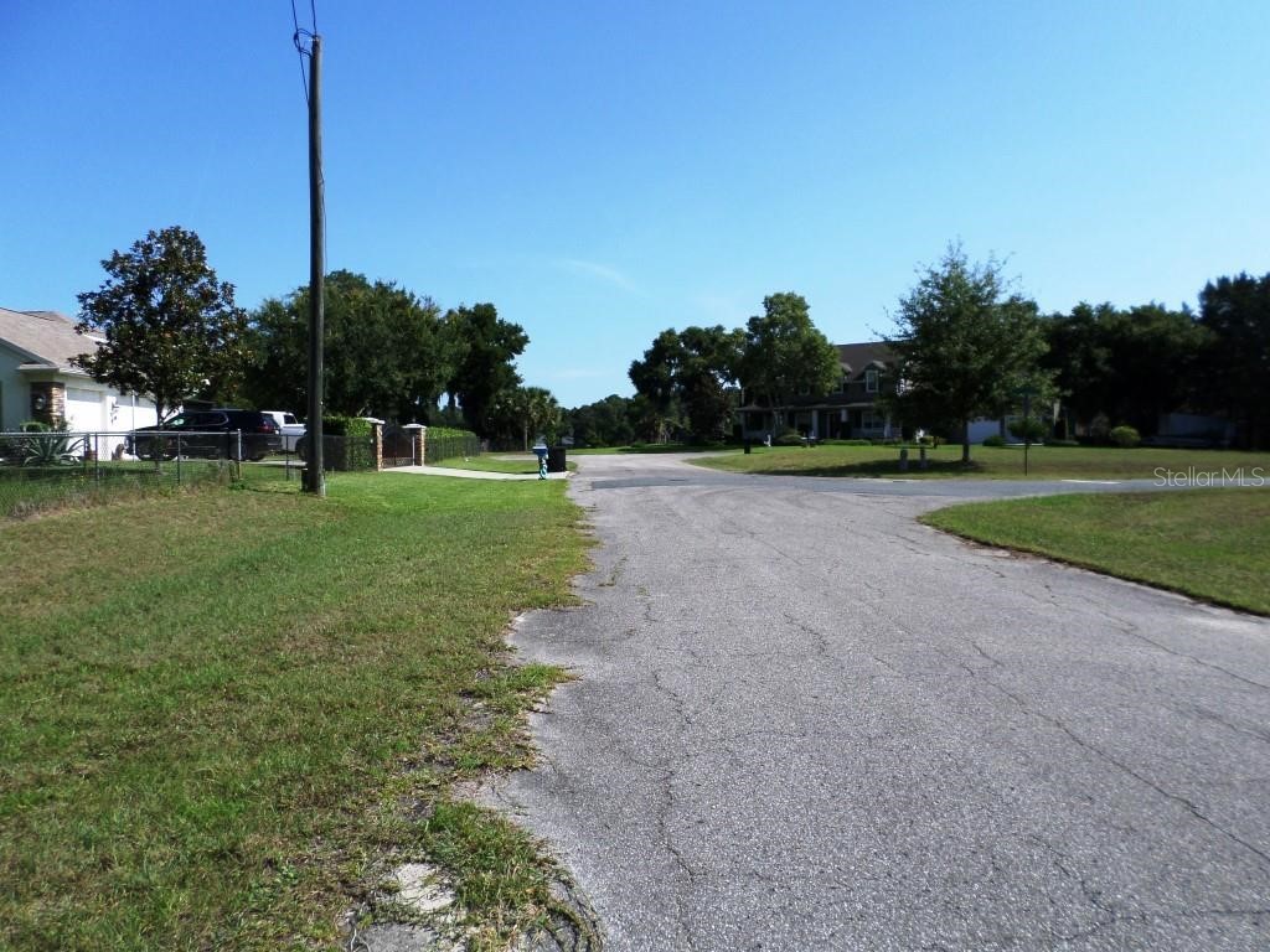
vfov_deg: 54.9
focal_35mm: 25
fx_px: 917
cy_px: 476
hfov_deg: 69.4
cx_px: 635
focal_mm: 4.5
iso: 80
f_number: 2.5
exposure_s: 1/1500
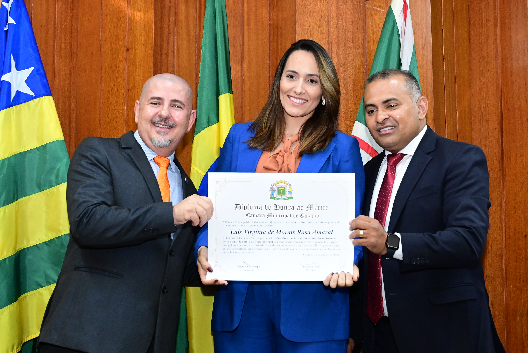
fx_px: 1013
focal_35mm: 69
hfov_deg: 29.2
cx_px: 264
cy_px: 176
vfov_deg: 19.8
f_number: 4.5
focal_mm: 46
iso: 4000
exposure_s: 1/125
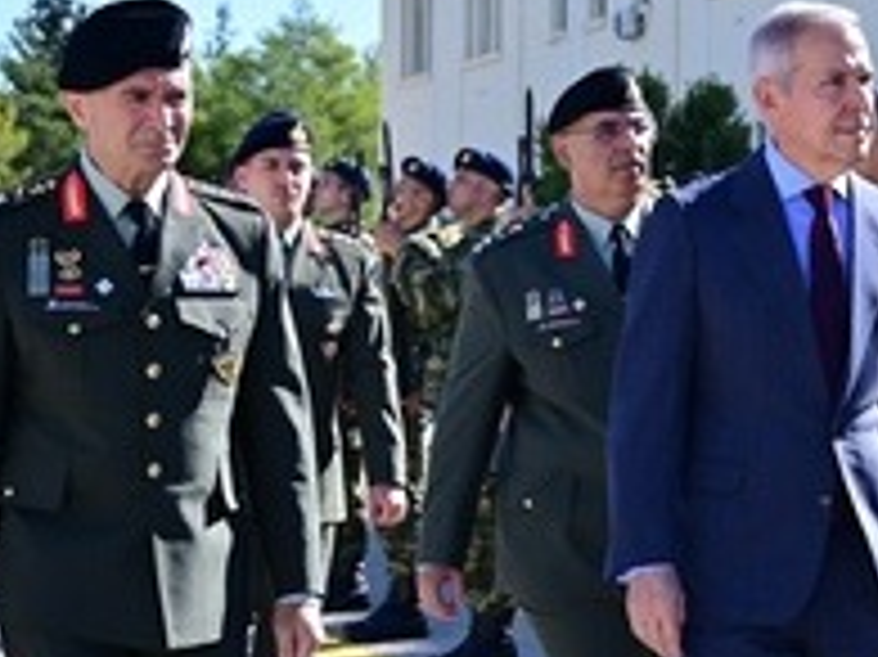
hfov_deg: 14.4
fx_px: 3371
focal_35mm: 133
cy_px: 405
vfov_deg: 11.1
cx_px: 1018
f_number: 4
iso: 140
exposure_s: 1/800
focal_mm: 36
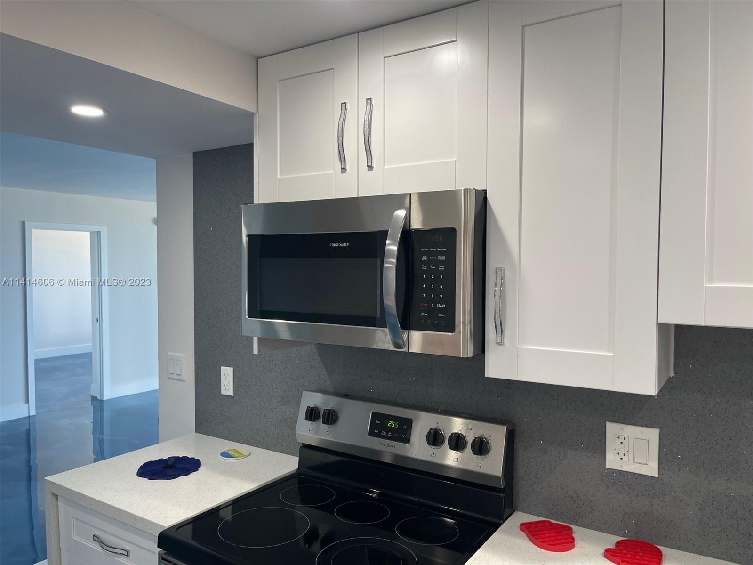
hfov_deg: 67.3
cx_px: 376
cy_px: 282
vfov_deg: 53.1
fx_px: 566
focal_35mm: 26
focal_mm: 5.1
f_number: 1.6
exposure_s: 1/120
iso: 64
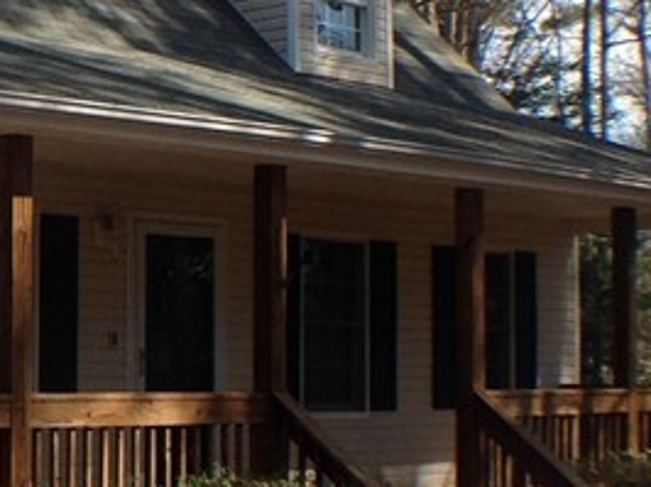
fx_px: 2537
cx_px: -274
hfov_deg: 13.9
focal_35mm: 135
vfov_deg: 11.0
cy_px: 242
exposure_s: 1/775
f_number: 2.4
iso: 50
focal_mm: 4.28
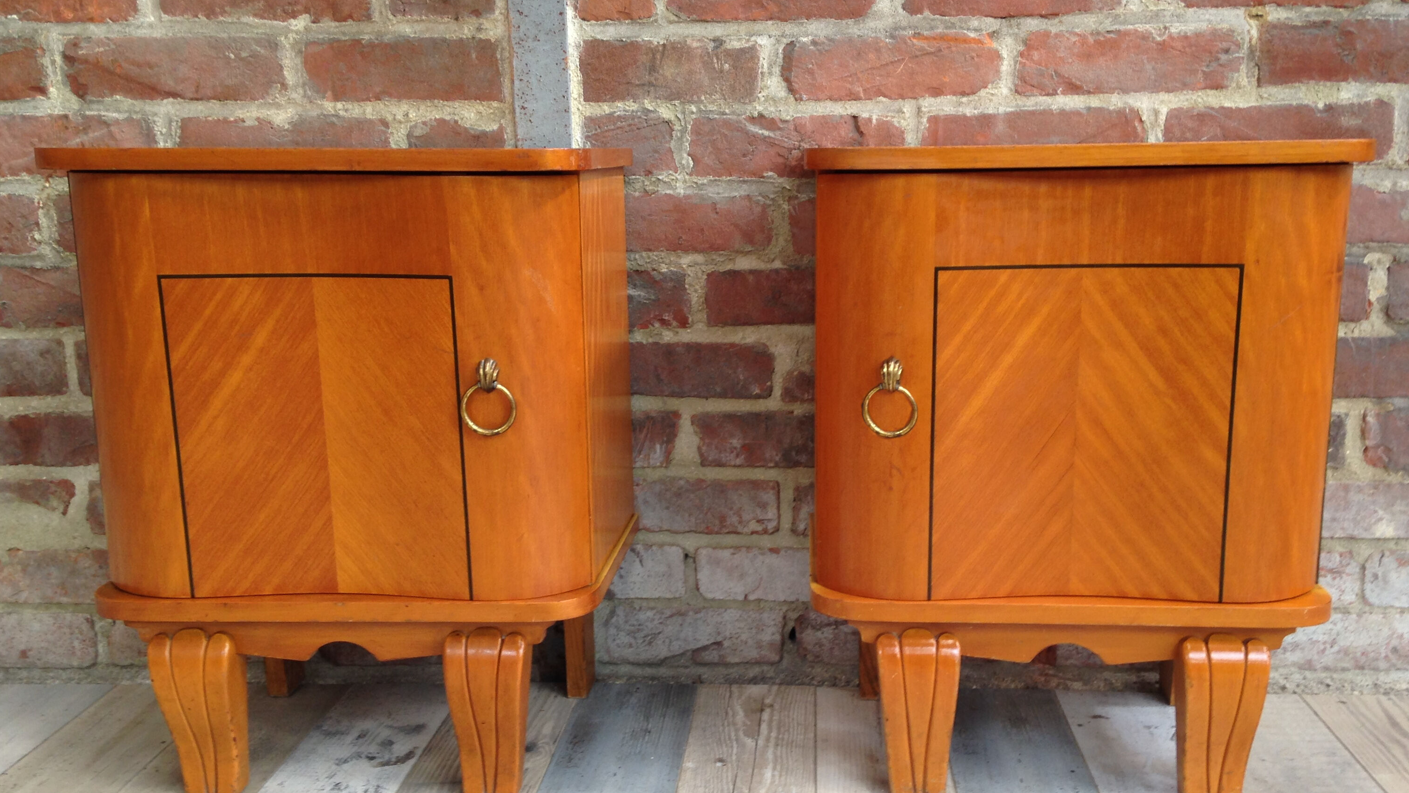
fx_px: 1457
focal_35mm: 39
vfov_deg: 30.4
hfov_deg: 51.6
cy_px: 436
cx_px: 748
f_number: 2.4
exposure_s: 1/24
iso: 50
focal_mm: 4.12
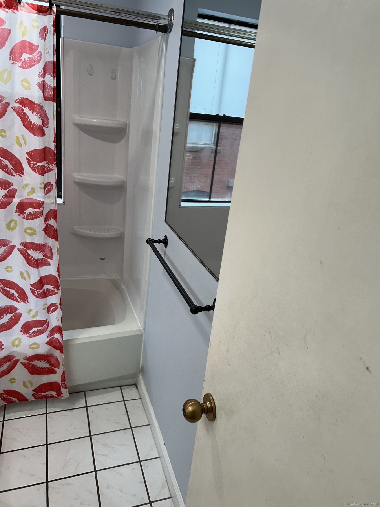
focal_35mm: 26
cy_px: 254
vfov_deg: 67.3
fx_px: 381
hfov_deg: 53.1
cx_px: 190
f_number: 1.5
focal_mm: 5.7
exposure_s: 1/120
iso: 50
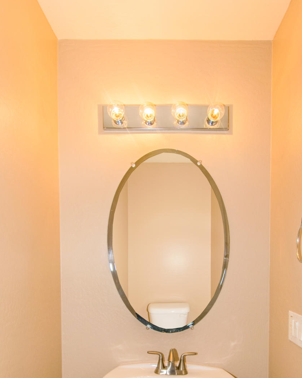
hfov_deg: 53.0
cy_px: 307
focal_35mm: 27
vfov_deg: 58.7
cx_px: 168
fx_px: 302
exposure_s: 1/60
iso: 100
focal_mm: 10
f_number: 7.1
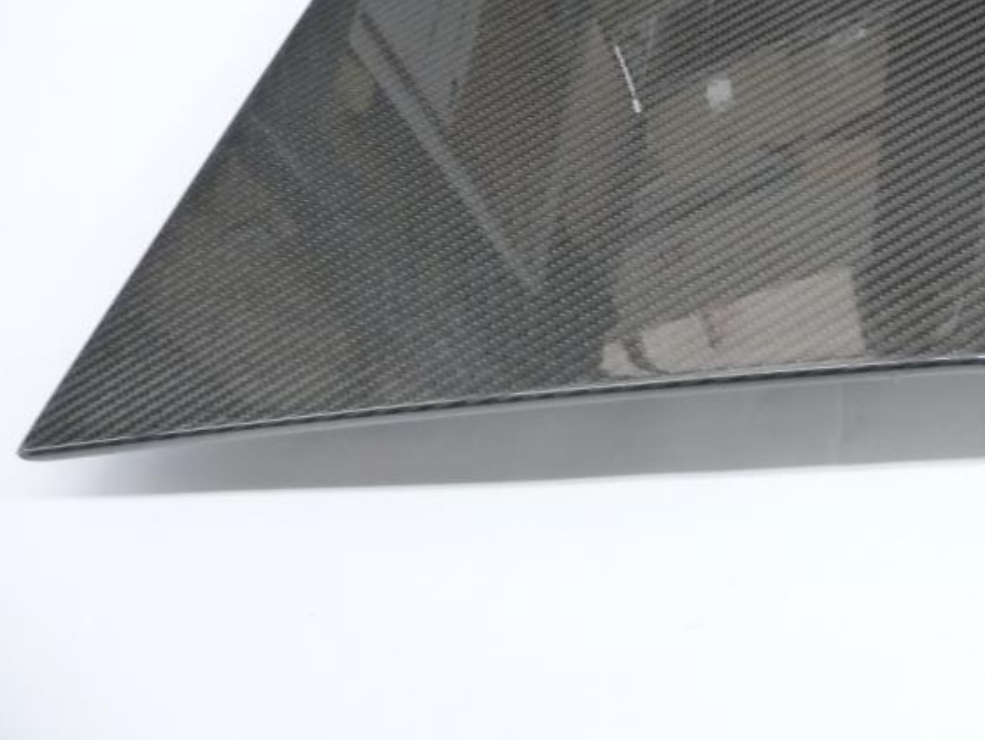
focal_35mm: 51
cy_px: 82
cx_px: 838
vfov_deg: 27.6
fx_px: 1452
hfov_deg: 35.8
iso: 400
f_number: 3.3
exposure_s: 1/20
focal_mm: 4.7
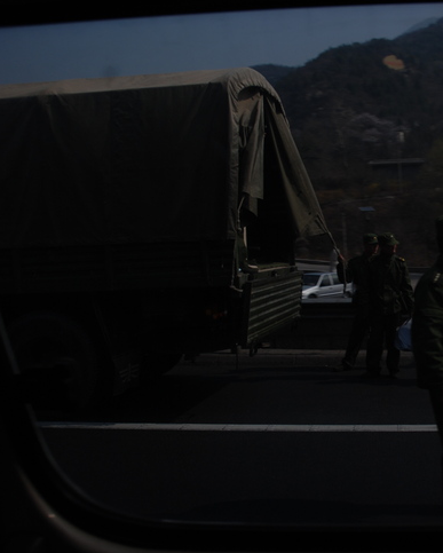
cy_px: 302
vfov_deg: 43.8
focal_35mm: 42
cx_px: 397
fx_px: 688
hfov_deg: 33.8
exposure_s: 1/500
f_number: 7.1
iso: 100
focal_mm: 18
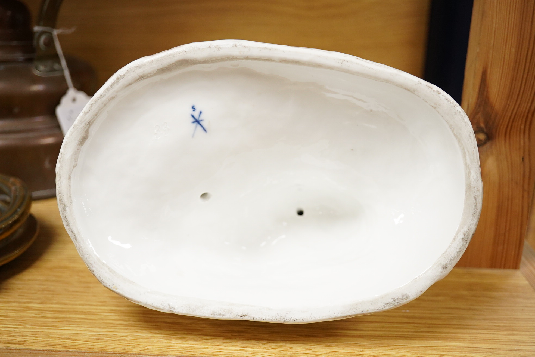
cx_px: 268
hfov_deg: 43.6
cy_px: 178
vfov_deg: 29.9
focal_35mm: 45
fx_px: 669
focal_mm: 30
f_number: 5.6
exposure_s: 1/320
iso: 2500
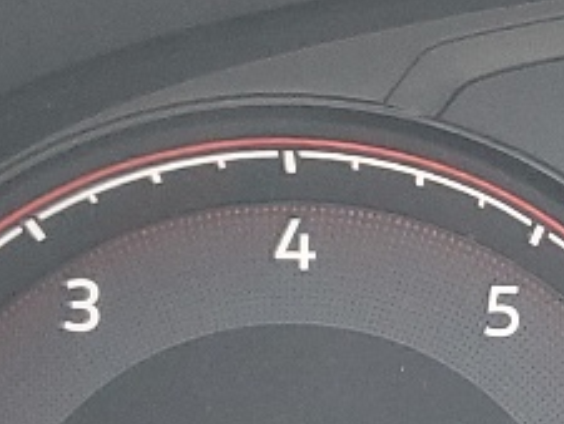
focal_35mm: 185
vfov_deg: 8.0
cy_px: 447
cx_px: 1063
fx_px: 3016
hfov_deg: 10.0
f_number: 1.5
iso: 91
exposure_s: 1/120
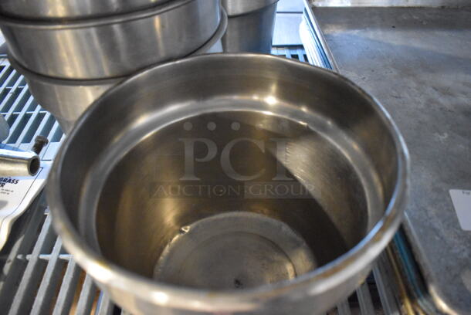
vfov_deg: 48.0
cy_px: 158
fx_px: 354
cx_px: 236
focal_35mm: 27
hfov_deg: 67.3
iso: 10000
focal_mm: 18
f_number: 3.5
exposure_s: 1/125
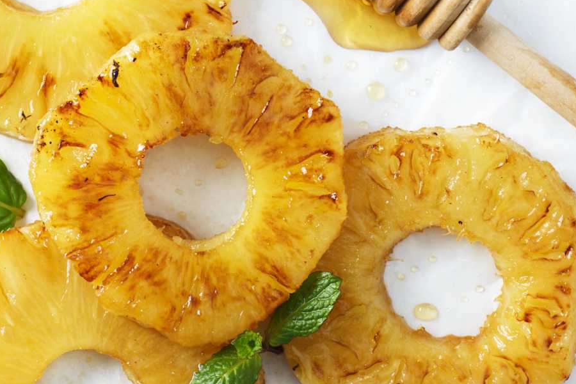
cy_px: 166
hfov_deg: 8.6
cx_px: 6
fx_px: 3824
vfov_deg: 5.7
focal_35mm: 239
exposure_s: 1/100
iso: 100
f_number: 5.6
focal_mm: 105
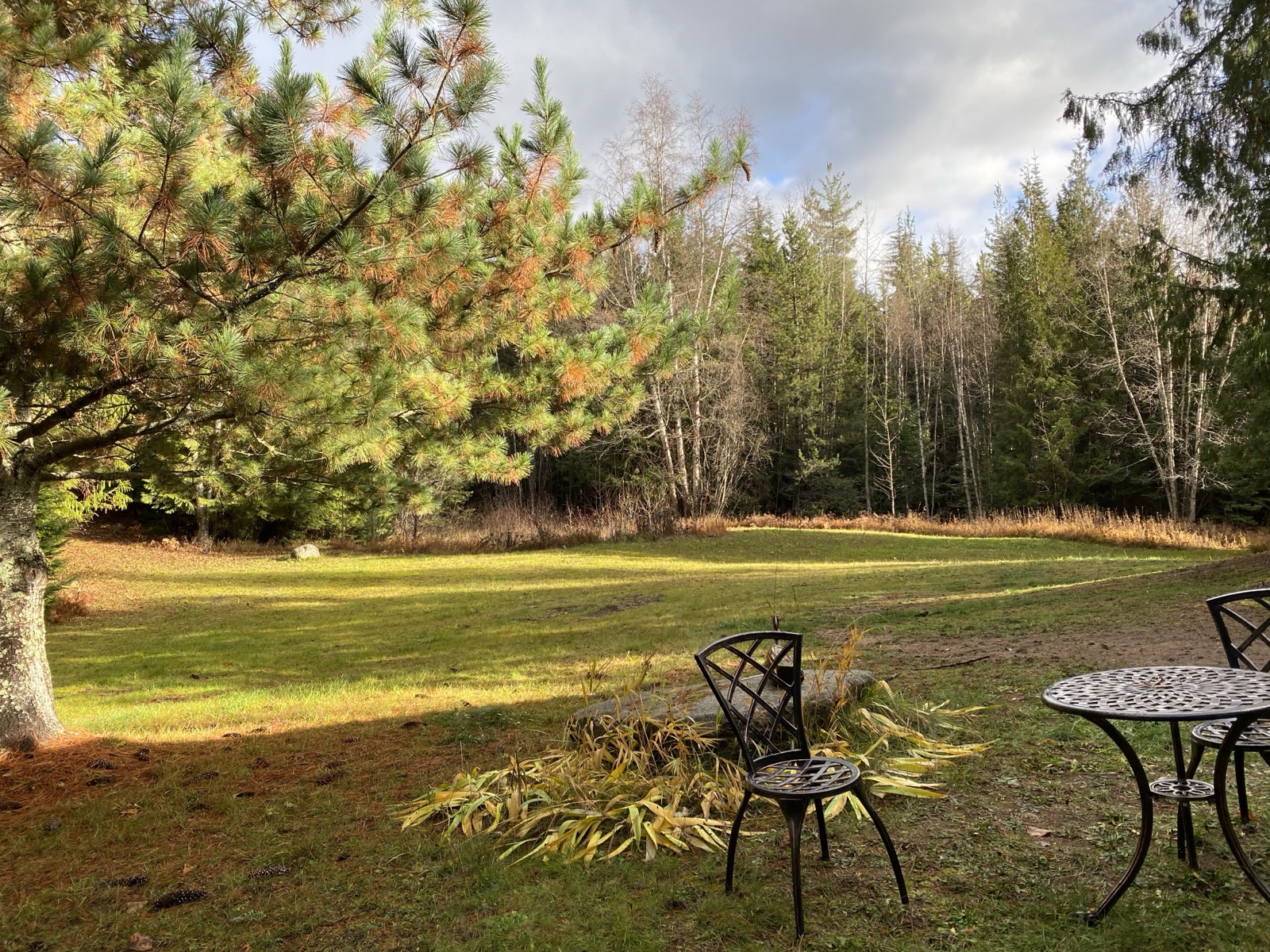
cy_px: 476
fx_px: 954
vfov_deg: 53.1
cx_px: 635
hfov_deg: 67.3
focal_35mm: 26
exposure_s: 1/355
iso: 32
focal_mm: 4.25
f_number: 1.8
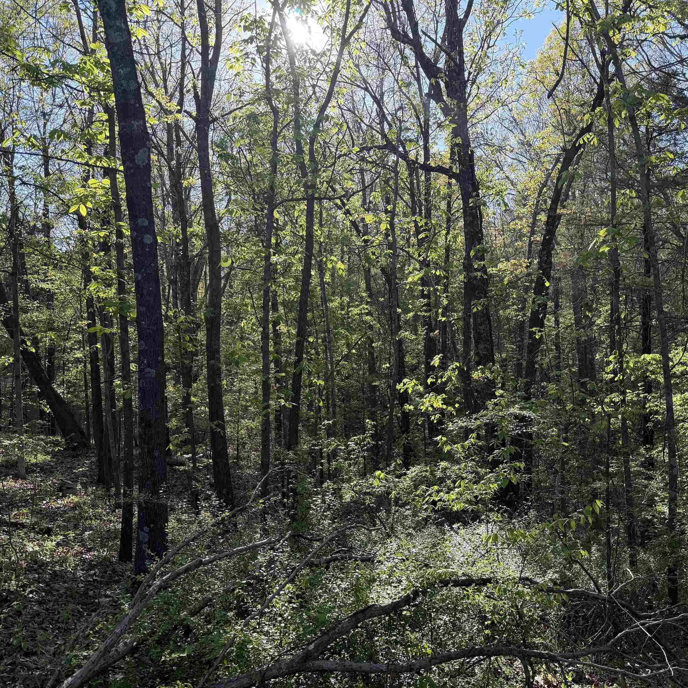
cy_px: 346
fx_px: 652
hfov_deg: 55.5
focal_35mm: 29
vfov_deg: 55.6
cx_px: 380
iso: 100
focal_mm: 6.76
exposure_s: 1/979
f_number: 1.78
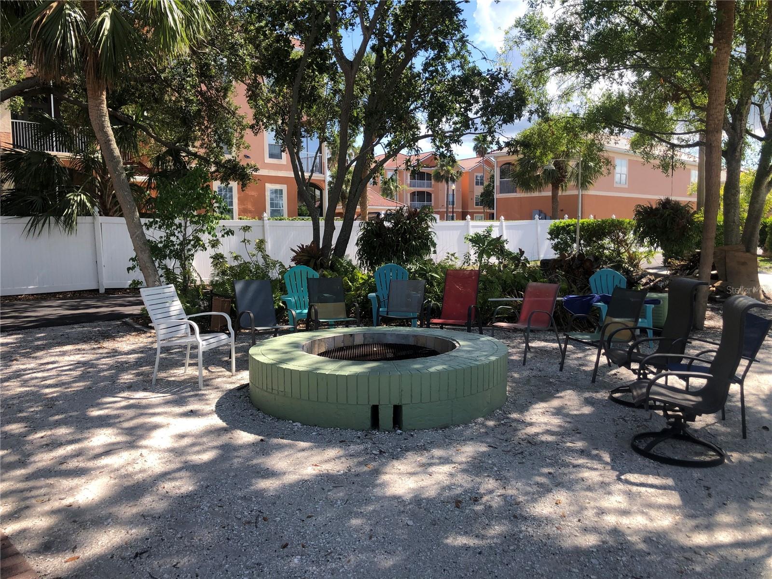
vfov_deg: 49.7
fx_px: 624
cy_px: 290
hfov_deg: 63.4
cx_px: 386
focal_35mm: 28
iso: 20
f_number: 1.8
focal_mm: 3.99
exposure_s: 1/750
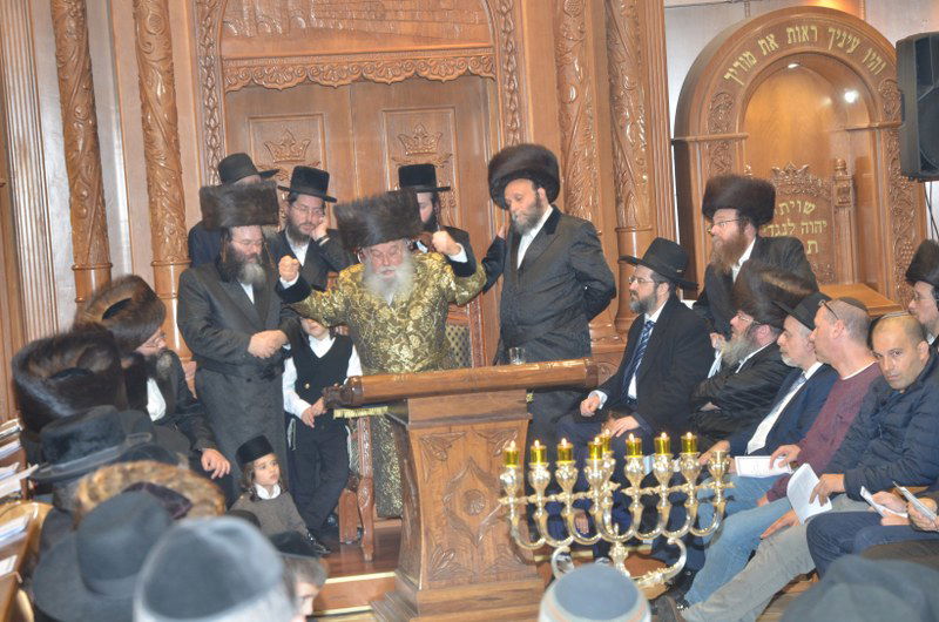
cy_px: 311
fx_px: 2148
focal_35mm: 82
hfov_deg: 24.7
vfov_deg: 16.5
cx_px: 470
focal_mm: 55
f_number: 4.5
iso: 800
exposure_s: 1/60
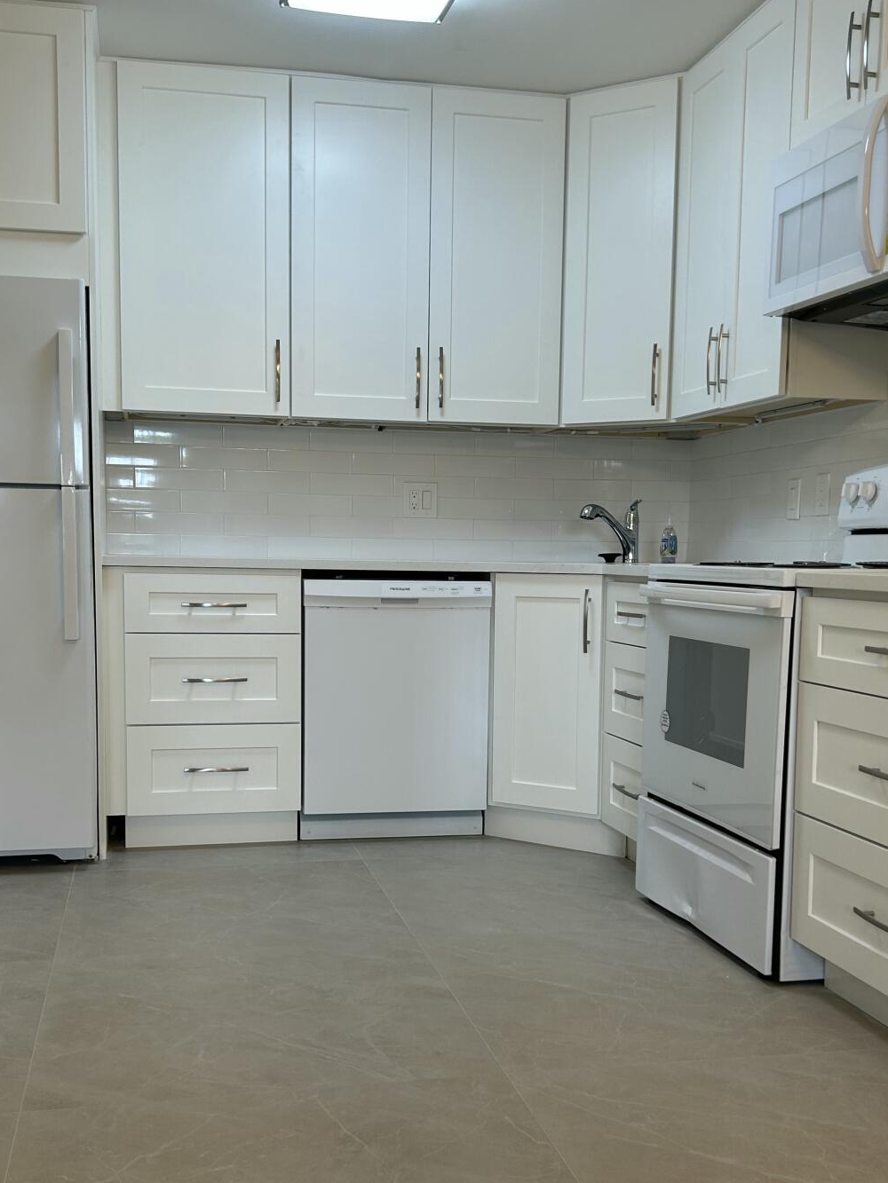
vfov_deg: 47.7
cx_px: 443
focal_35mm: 39
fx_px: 1334
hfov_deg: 36.8
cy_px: 692
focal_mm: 5.7
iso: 50
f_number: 1.5
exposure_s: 1/120
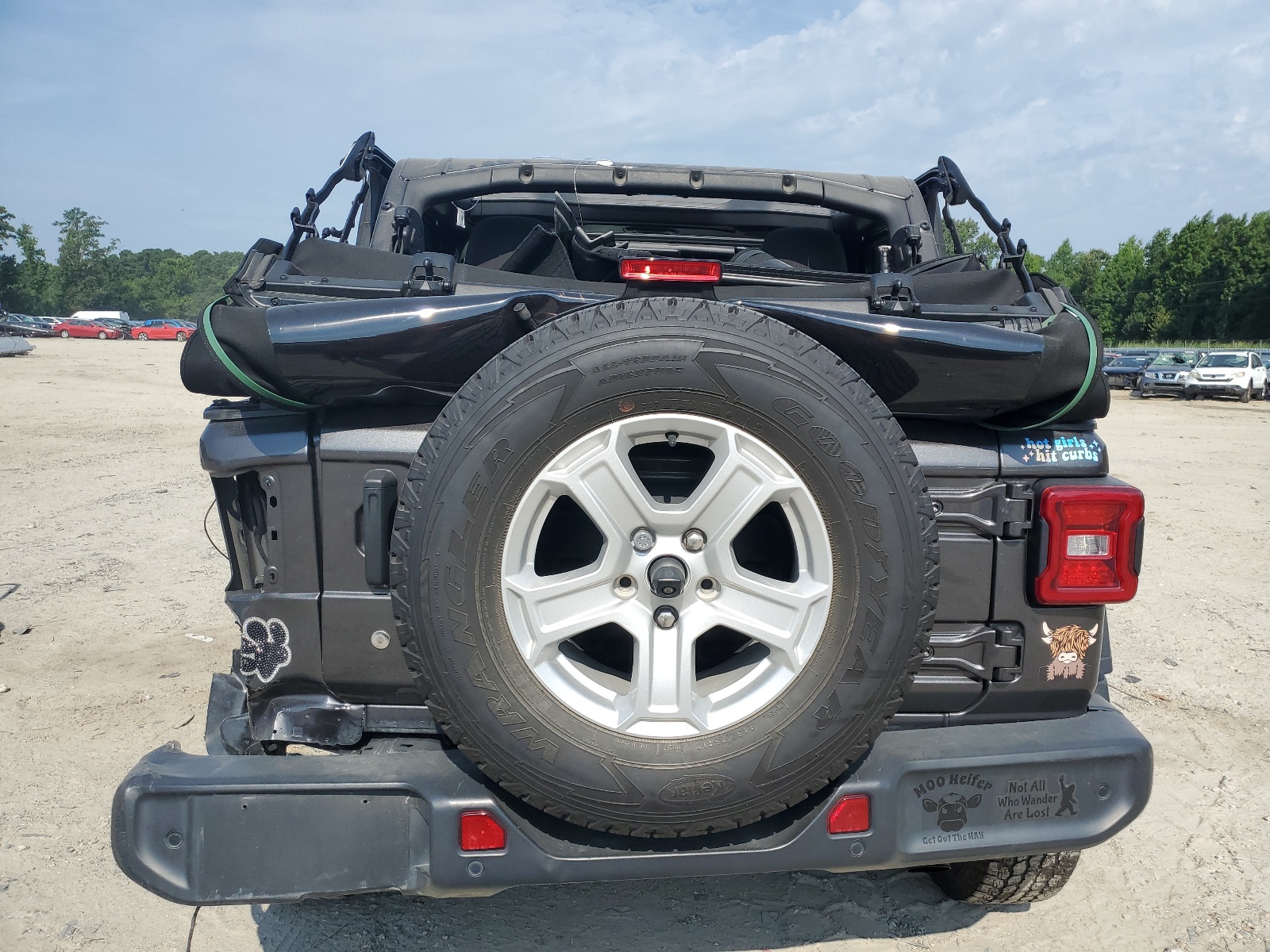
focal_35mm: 26
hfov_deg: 67.3
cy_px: 476
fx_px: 954
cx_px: 635
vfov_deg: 53.1
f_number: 1.5
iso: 50
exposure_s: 1/3333
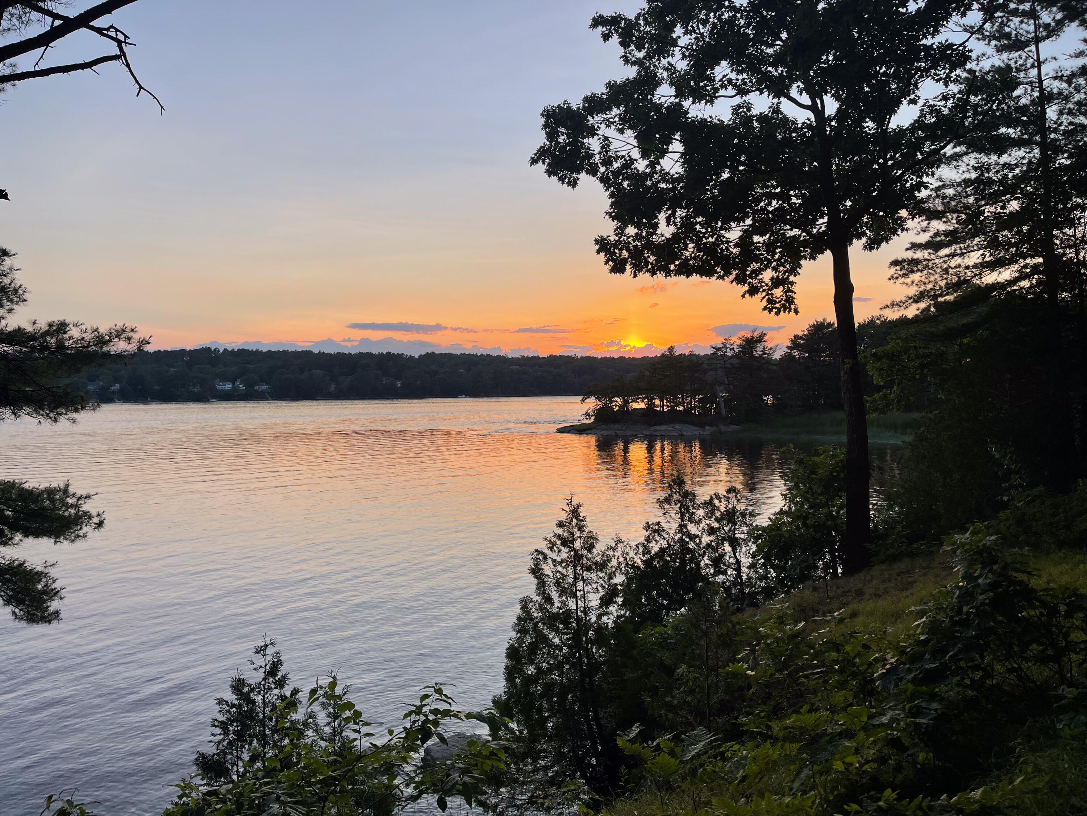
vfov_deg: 53.1
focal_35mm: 26
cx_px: 544
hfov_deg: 67.3
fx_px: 816
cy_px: 408
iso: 32
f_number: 1.6
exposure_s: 1/690
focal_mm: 5.1
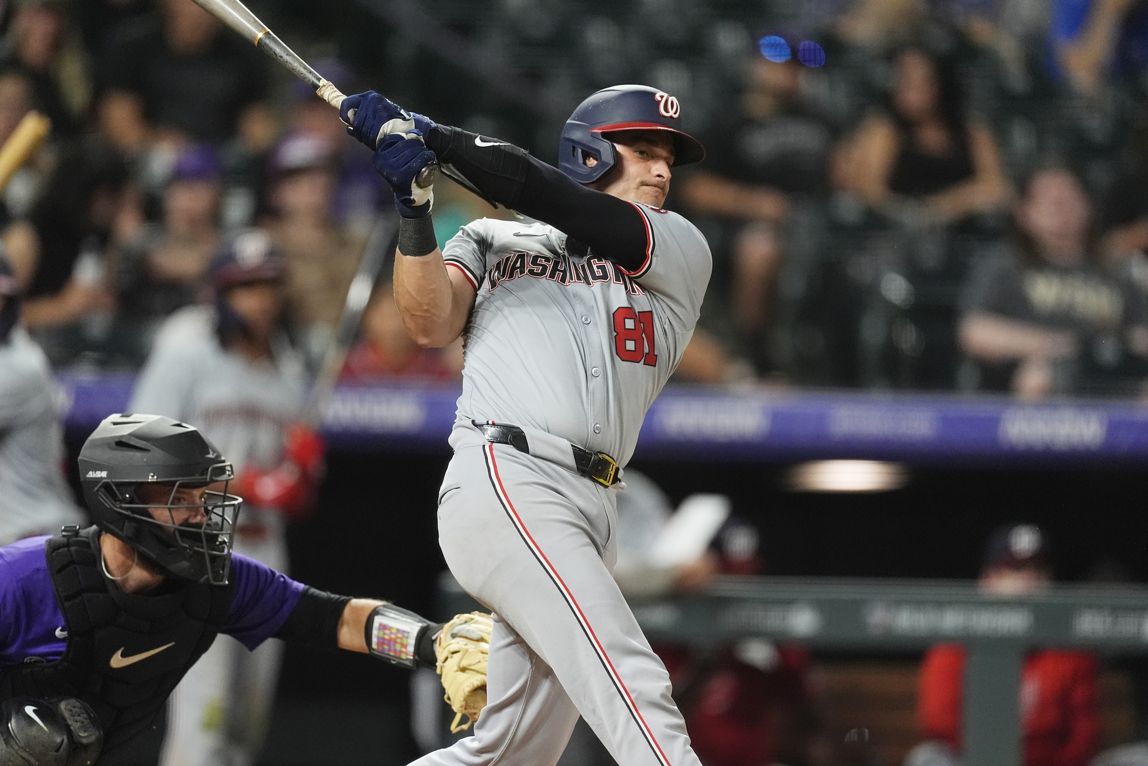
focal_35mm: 600
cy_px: 383
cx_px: 574
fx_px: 19132
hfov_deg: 3.4
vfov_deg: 2.3
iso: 5000
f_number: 4
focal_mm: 600
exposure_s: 1/1600
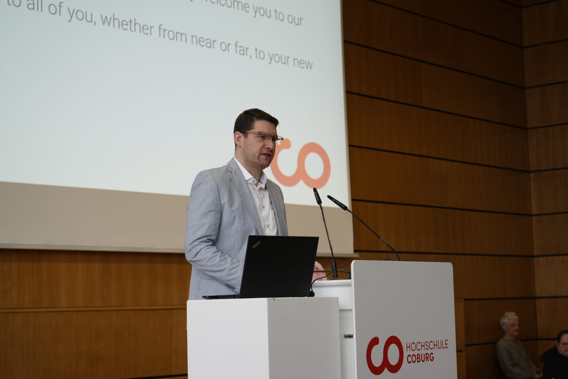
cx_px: 284
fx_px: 1104
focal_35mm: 70
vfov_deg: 19.5
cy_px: 190
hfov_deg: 28.8
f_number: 5.6
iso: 640
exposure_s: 1/160
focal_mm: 70
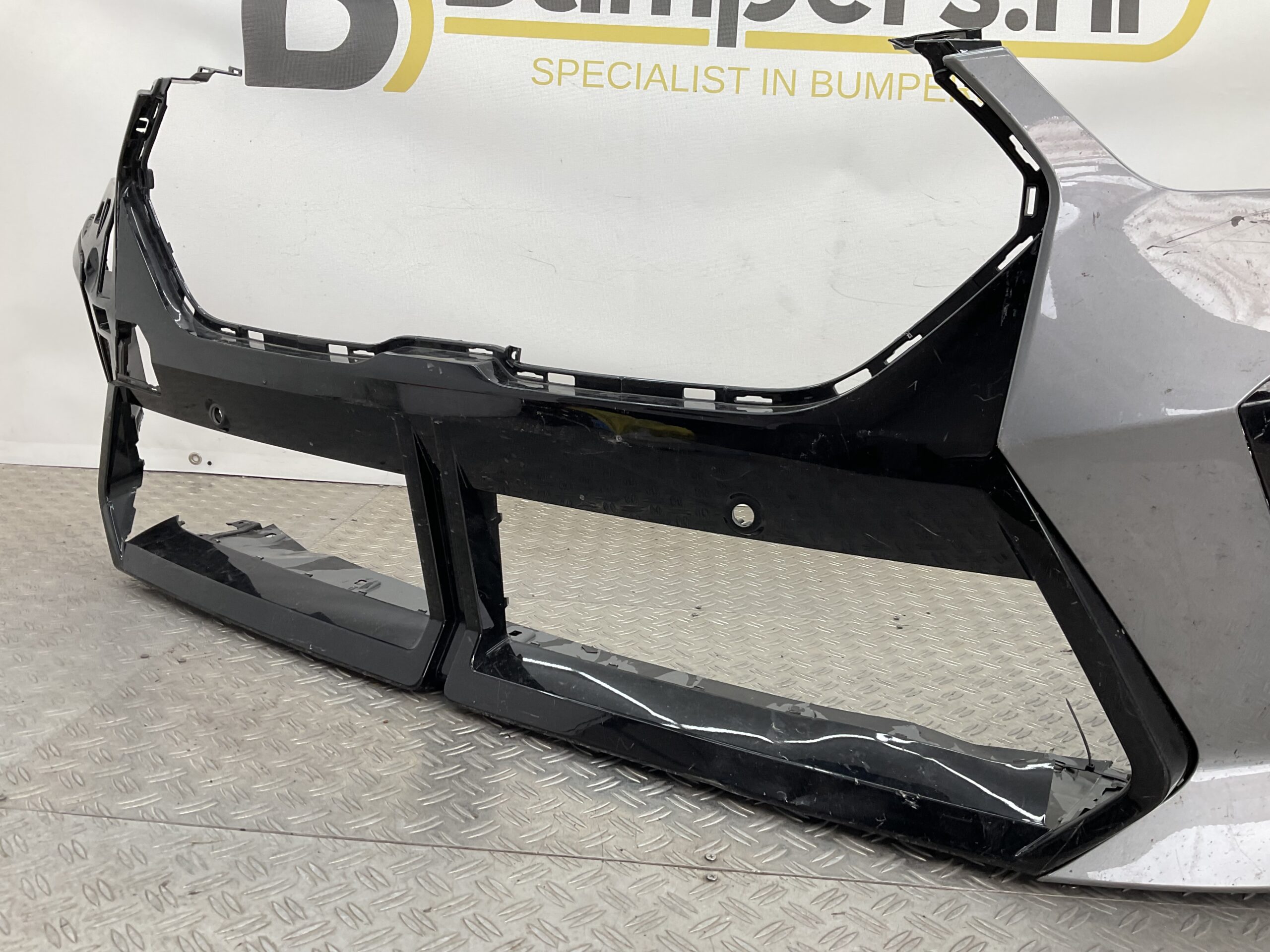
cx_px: 635
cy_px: 476
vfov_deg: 48.2
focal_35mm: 29
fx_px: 1064
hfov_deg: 61.7
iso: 25
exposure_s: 1/120
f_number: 1.8
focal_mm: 3
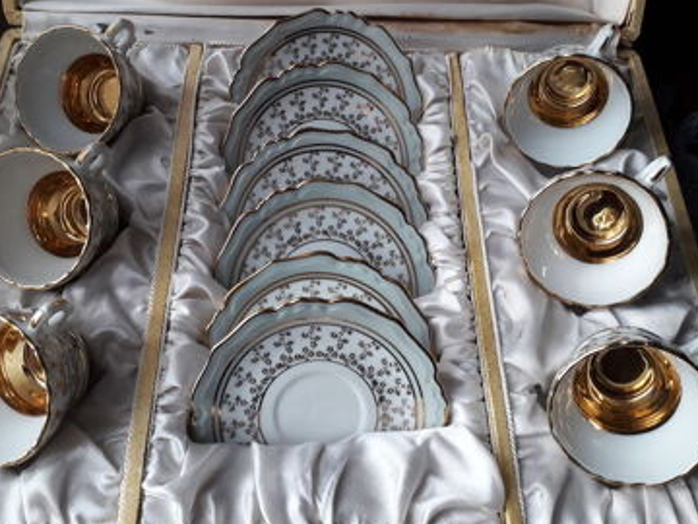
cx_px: 320
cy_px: 233
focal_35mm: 36
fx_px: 726
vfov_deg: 39.6
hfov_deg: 51.3
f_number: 1.9
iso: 64
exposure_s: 1/100
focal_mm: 3.6
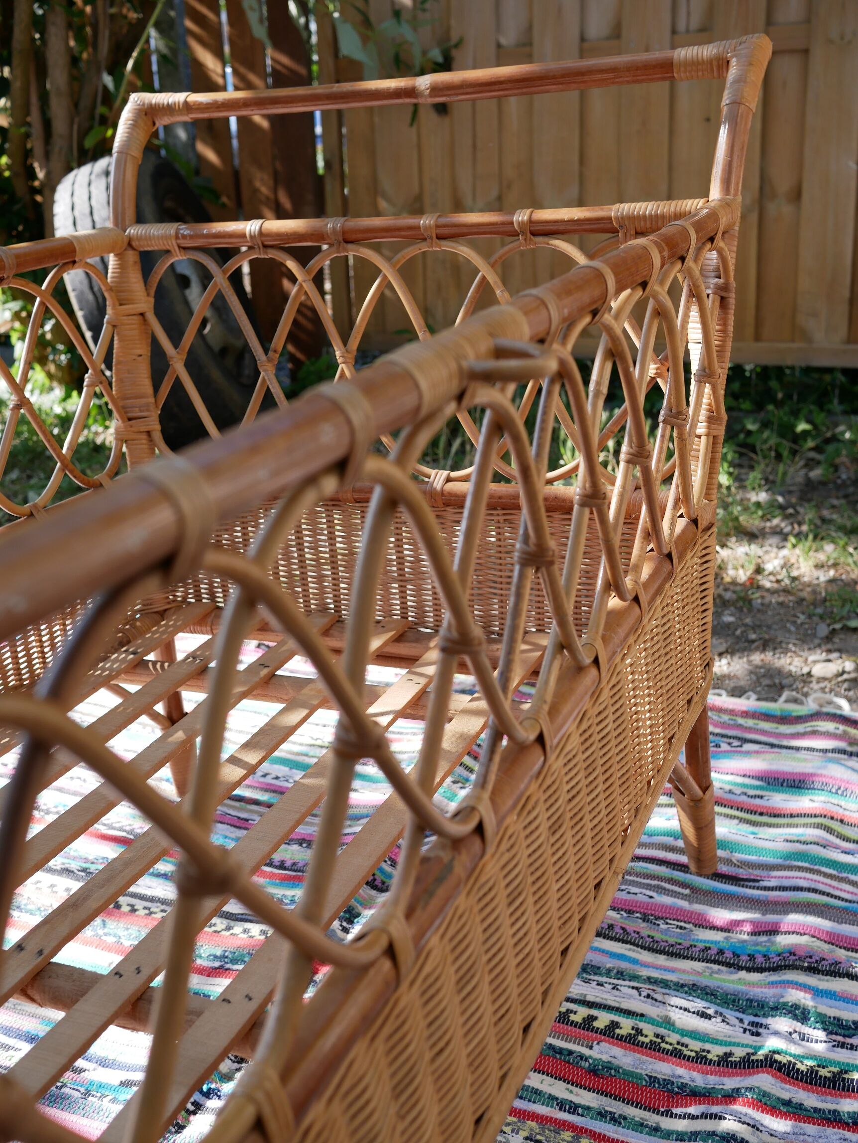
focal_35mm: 40
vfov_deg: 46.8
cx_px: 429
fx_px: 1321
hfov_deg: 36.0
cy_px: 572
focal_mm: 20
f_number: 3.5
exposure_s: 1/400
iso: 200
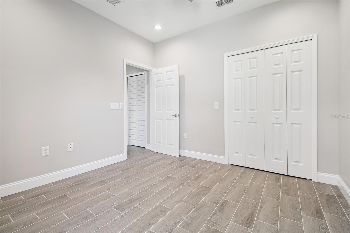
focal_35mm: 15
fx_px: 146
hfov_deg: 100.4
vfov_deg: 77.3
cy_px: 116
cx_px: 175
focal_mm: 10
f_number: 7.1
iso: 100
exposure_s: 1/5
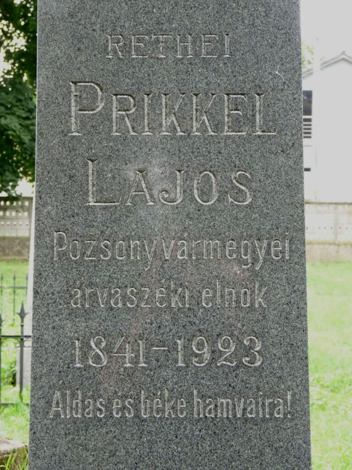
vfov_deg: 27.0
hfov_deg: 20.4
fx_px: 976
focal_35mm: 72
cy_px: 235
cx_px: 176
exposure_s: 1/40
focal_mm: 12.8
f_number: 3.4
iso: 400
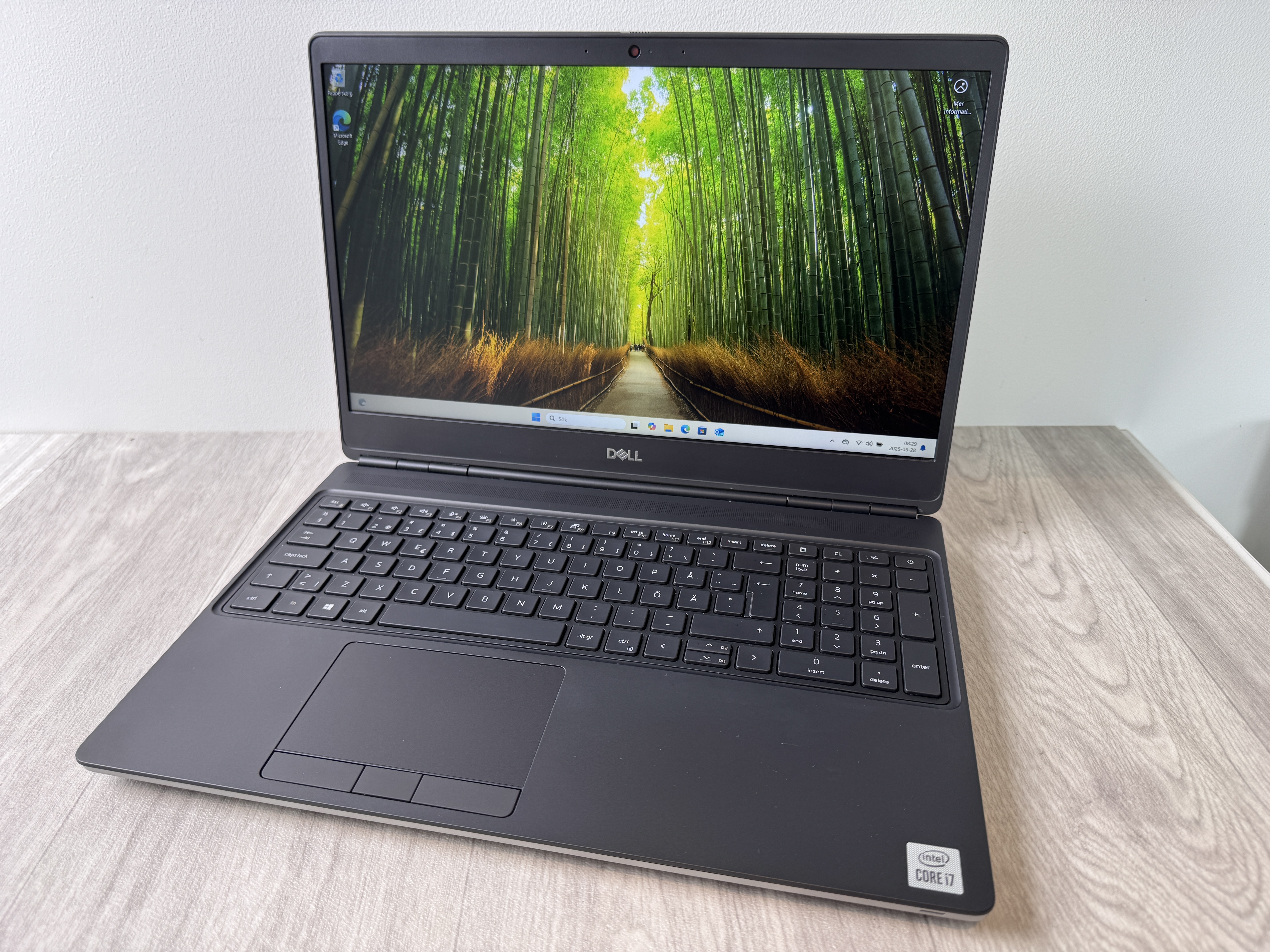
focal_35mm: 24
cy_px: 476
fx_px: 881
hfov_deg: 71.6
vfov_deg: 56.8
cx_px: 635
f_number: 1.78
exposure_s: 1/100
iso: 64
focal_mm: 6.76
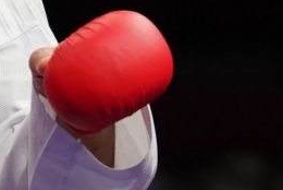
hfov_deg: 1.5
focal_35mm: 1383
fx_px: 10884
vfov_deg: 1.0
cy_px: 199
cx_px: 81
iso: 2500
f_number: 2.8
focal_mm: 200
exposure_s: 1/1000
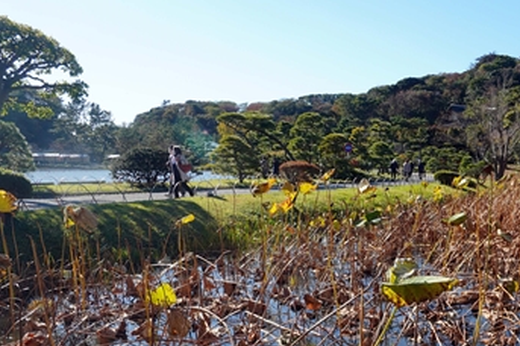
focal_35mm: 35
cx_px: 361
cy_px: 307
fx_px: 505
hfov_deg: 53.0
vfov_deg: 35.7
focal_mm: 10
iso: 100
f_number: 5.6
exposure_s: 1/320
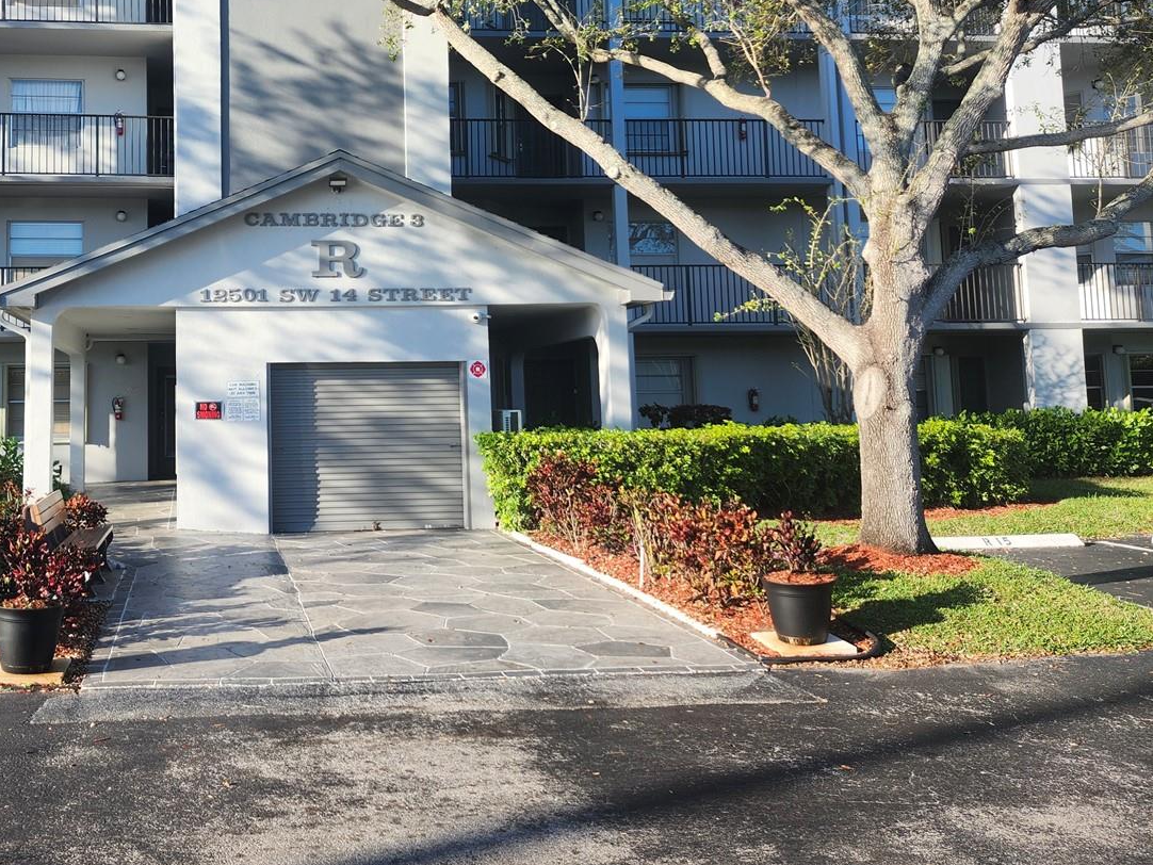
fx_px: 1133
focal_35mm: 34
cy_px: 276
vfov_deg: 41.2
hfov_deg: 51.9
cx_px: 303
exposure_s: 1/566
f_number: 1.8
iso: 25
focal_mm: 5.54
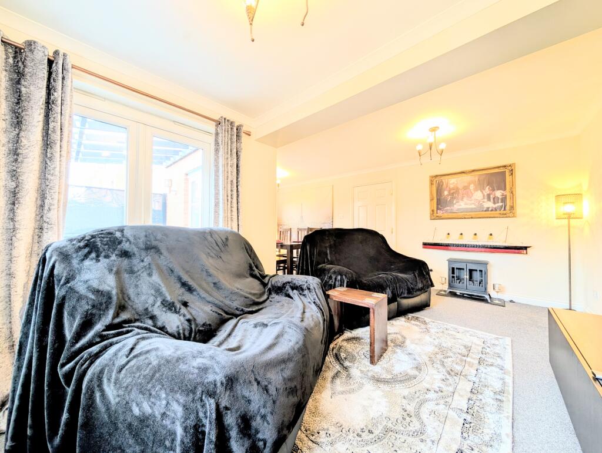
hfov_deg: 110.5
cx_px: 301
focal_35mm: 12
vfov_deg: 94.6
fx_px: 209
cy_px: 226
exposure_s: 1/23.8
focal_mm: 2.02
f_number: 1.7
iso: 124
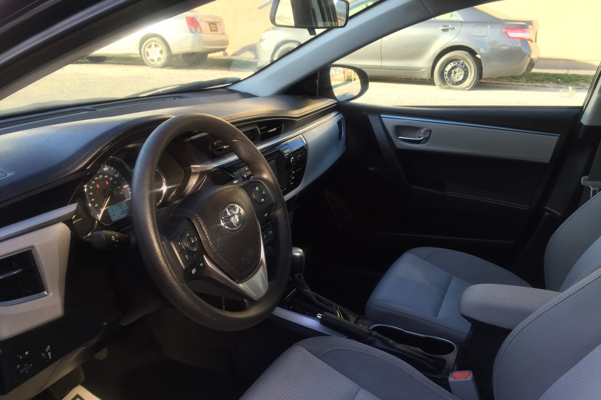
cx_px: 308
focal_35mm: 31
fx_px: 517
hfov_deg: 60.3
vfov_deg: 42.3
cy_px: 222
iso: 50
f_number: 2.2
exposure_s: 1/120
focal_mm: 4.15
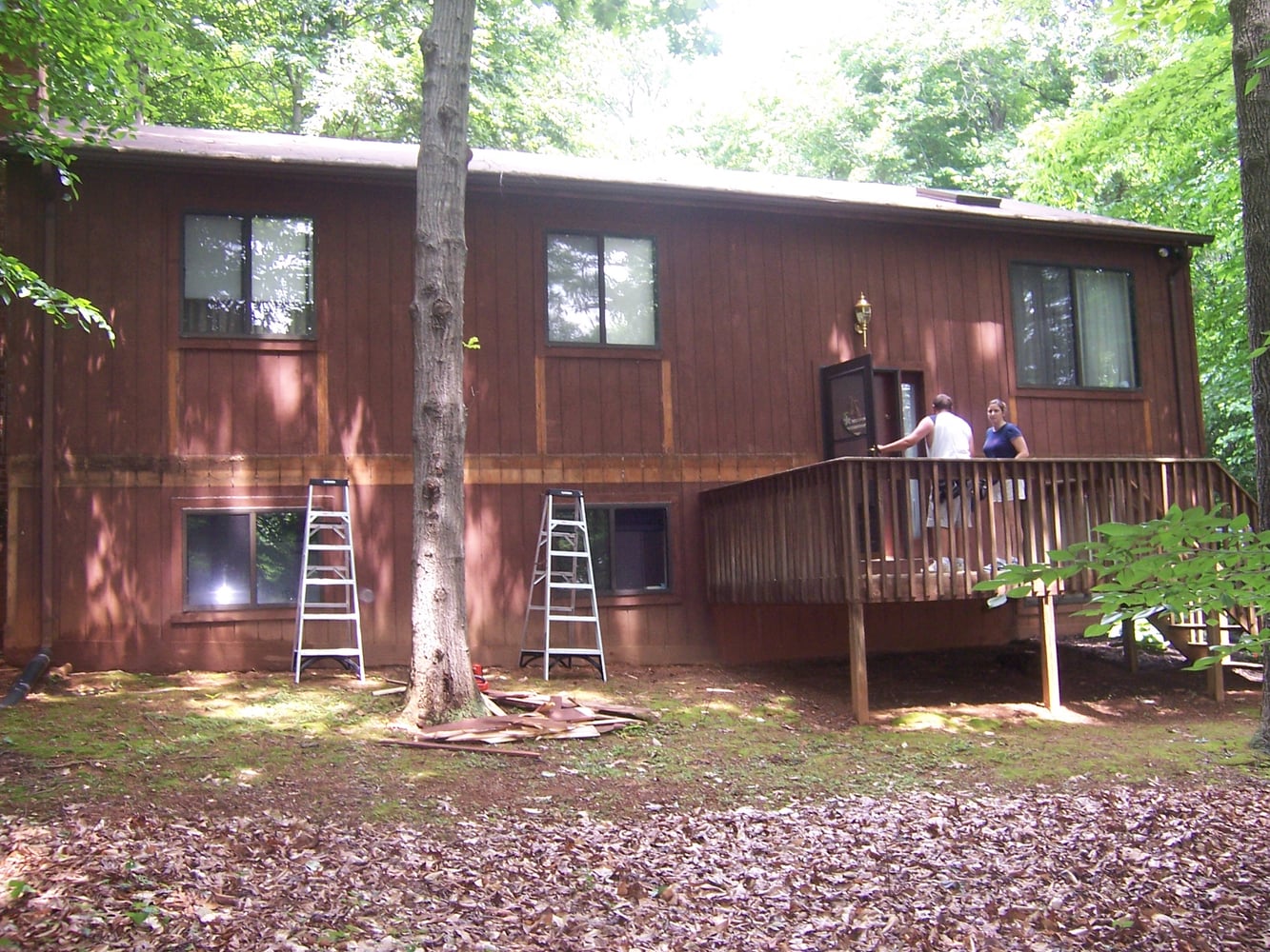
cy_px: 476
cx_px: 635
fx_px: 1211
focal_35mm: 33
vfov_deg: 43.0
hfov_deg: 55.3
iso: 140
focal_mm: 5.5
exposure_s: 1/60
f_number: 2.8
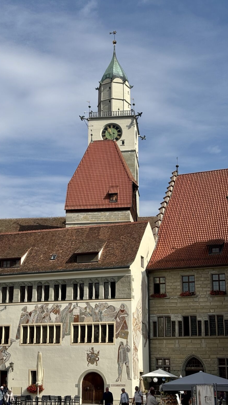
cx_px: 90
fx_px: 623
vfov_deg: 36.0
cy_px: 203
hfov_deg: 20.7
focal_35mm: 58
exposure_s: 1/3663
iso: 32
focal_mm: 5.96
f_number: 1.6
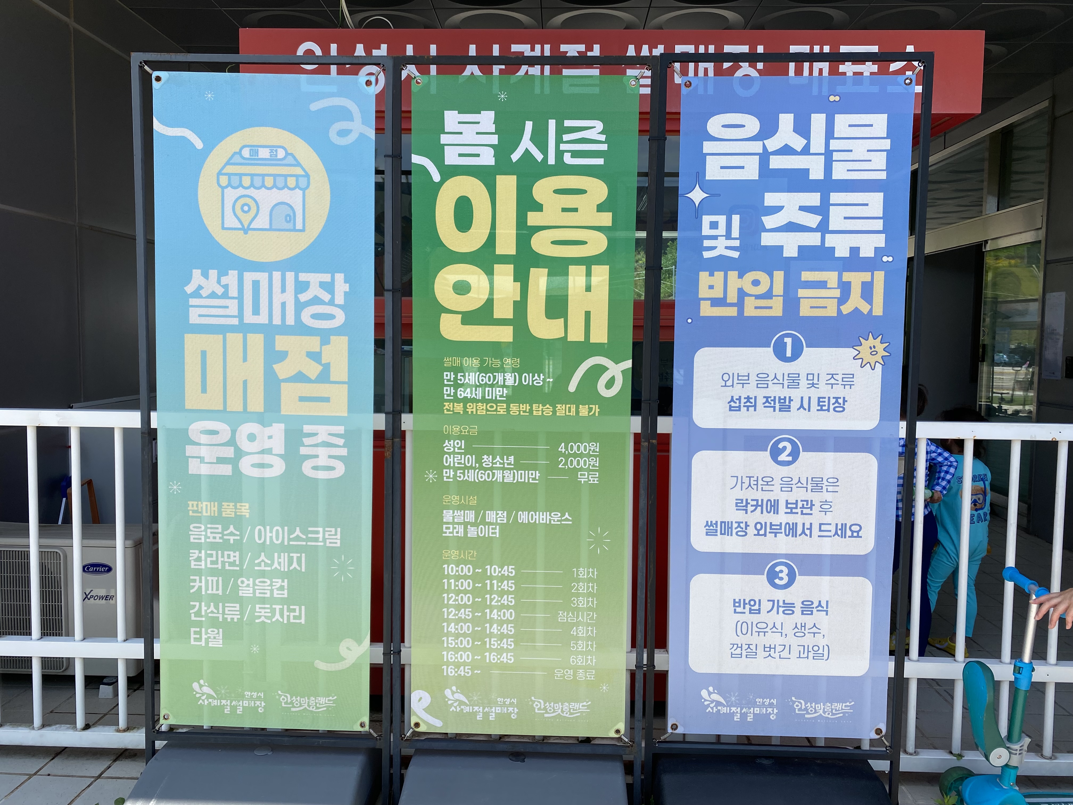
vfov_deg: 53.1
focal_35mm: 26
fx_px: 806
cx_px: 536
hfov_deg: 67.3
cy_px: 402
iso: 32
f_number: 1.8
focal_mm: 4.25
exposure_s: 1/1464
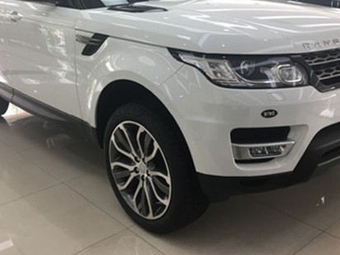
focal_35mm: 42
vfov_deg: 34.1
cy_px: 84
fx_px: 413
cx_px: 175
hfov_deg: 44.8
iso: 32
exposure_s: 1/33
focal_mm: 4.15
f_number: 2.2
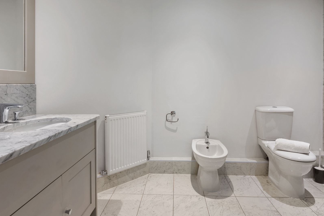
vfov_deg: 58.5
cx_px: 169
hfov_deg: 81.2
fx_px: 189
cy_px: 77
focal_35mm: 21
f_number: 10
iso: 100
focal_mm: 14
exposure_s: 1
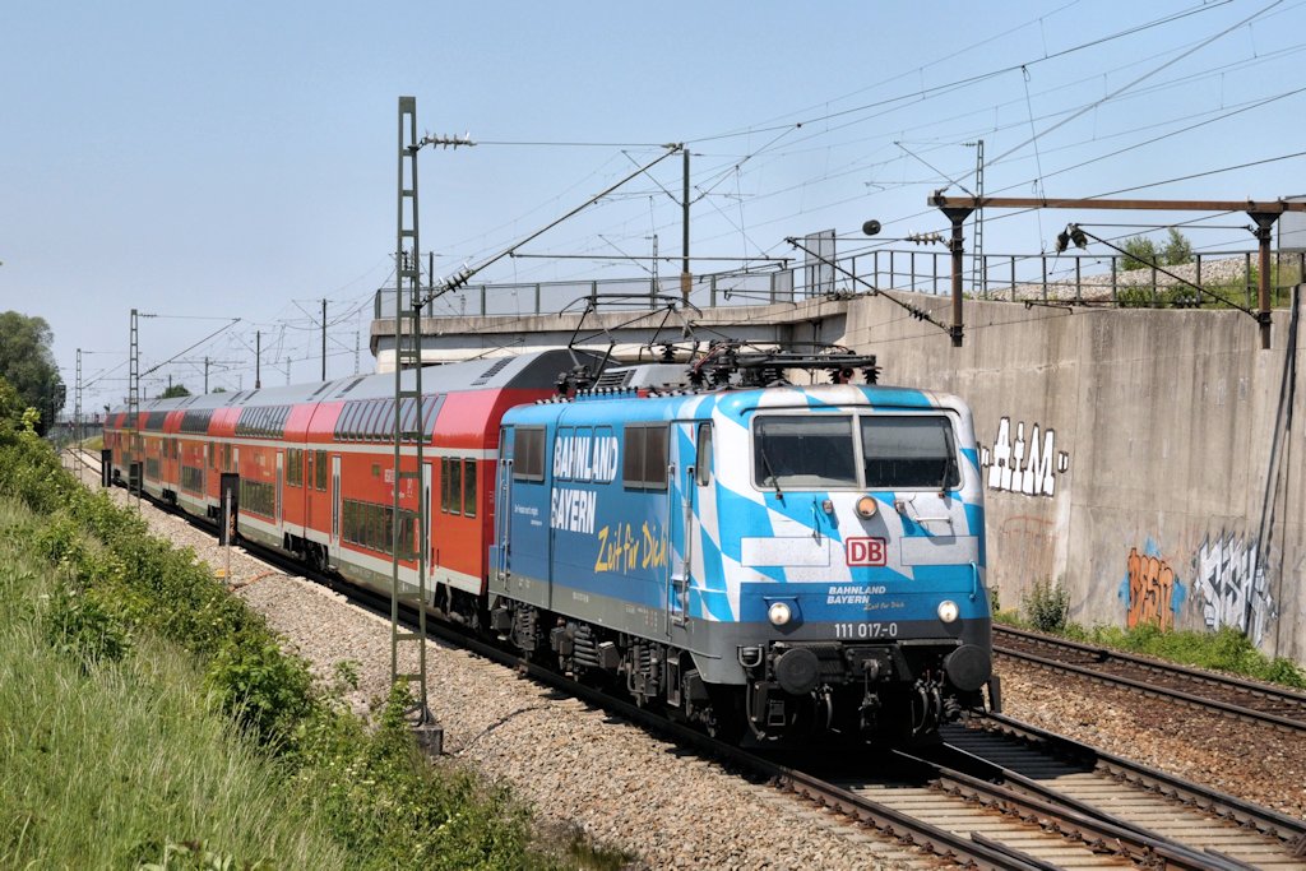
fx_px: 2503
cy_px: 436
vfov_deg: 19.7
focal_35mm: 69
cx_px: 653
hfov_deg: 29.2
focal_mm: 46
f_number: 8
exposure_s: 1/1000
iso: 320
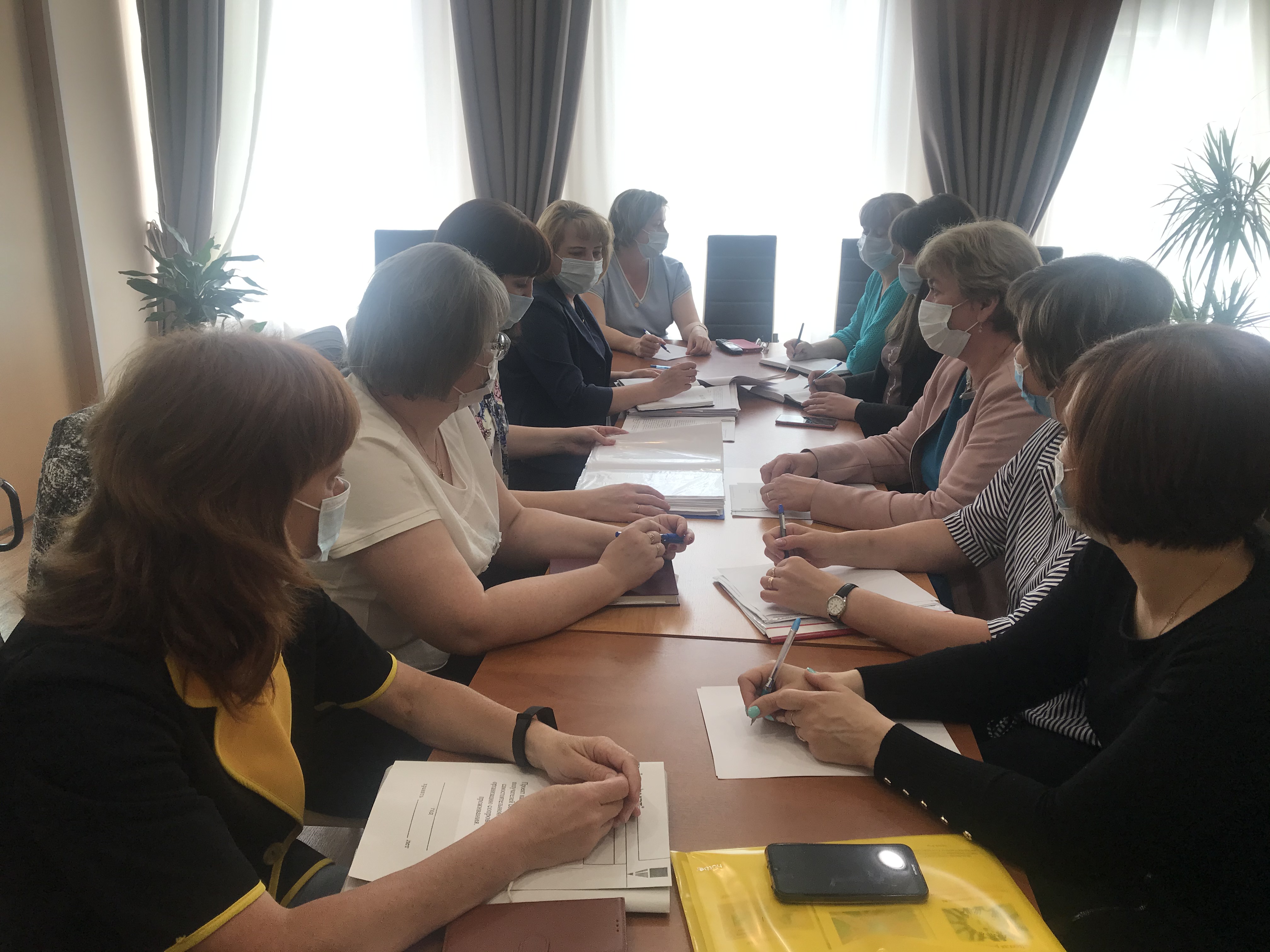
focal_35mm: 28
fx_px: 1027
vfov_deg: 49.7
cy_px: 476
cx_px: 635
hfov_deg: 63.4
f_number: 1.8
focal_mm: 3.99
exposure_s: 1/100
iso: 25
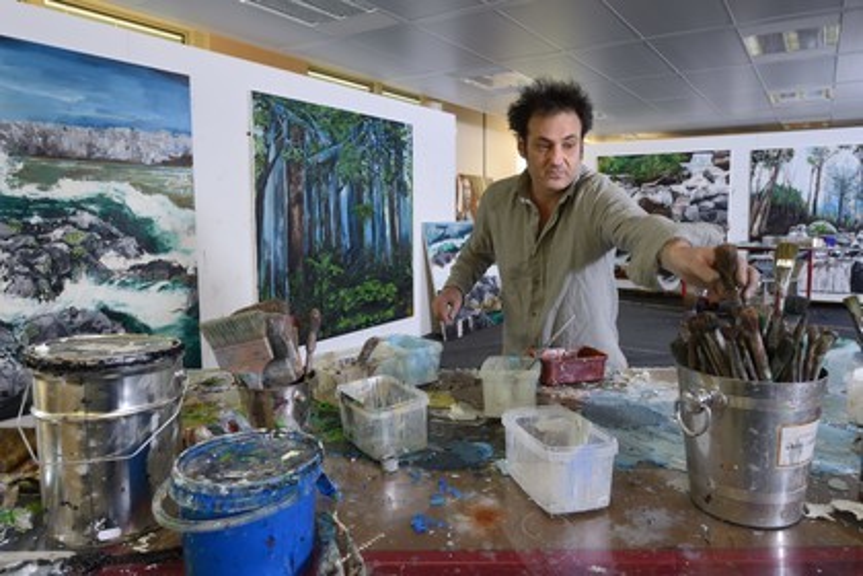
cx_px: 432
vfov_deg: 57.2
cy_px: 288
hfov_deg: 78.6
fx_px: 527
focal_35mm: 22
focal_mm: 22
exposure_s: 1/30
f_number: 8
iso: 200
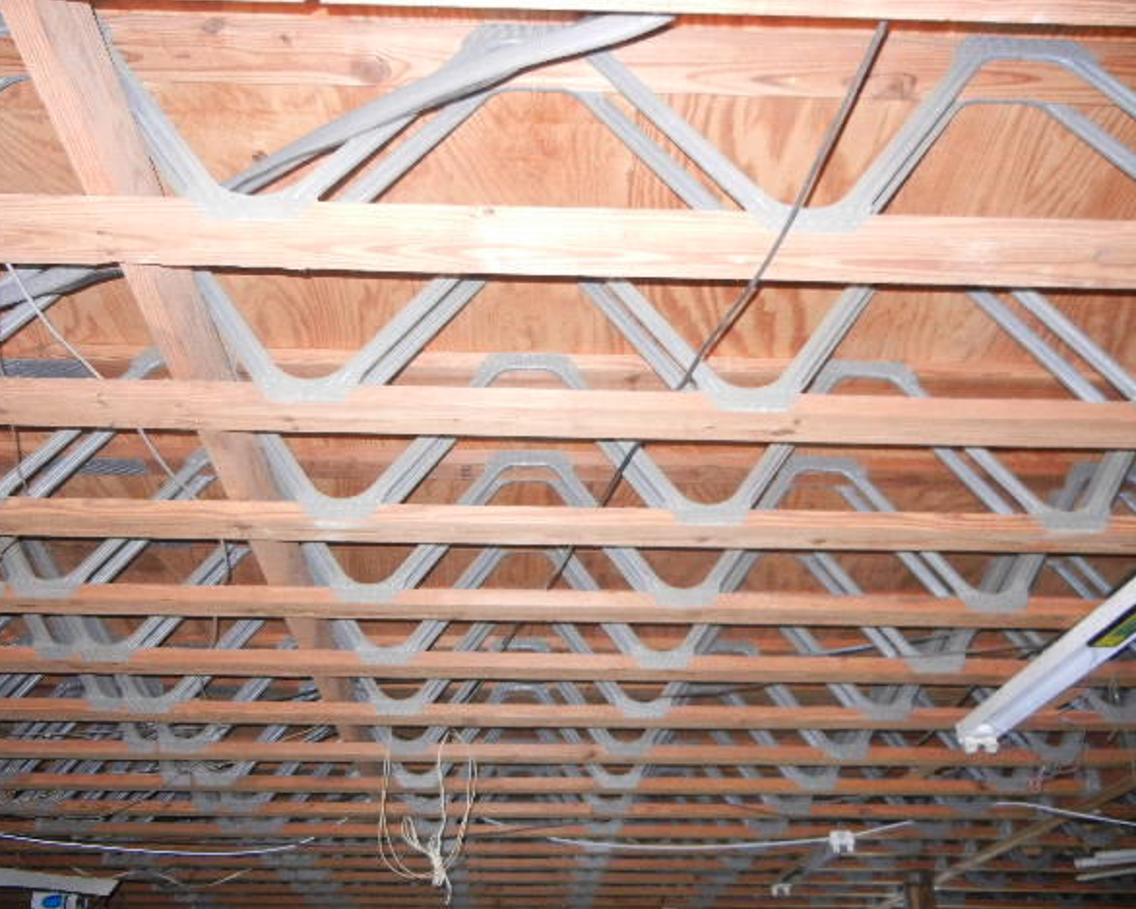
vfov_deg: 45.8
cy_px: 450
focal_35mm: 32
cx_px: 562
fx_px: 1076
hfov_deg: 55.7
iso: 800
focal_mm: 5.4
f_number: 3.5
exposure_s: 1/30
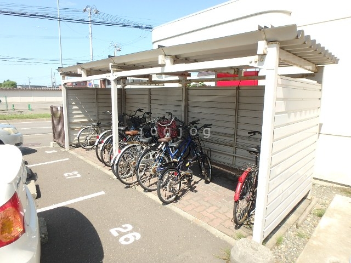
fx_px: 213
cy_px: 132
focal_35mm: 21
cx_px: 176
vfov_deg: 63.4
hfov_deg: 79.0
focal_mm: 3.7
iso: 125
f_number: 3.5
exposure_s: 1/500
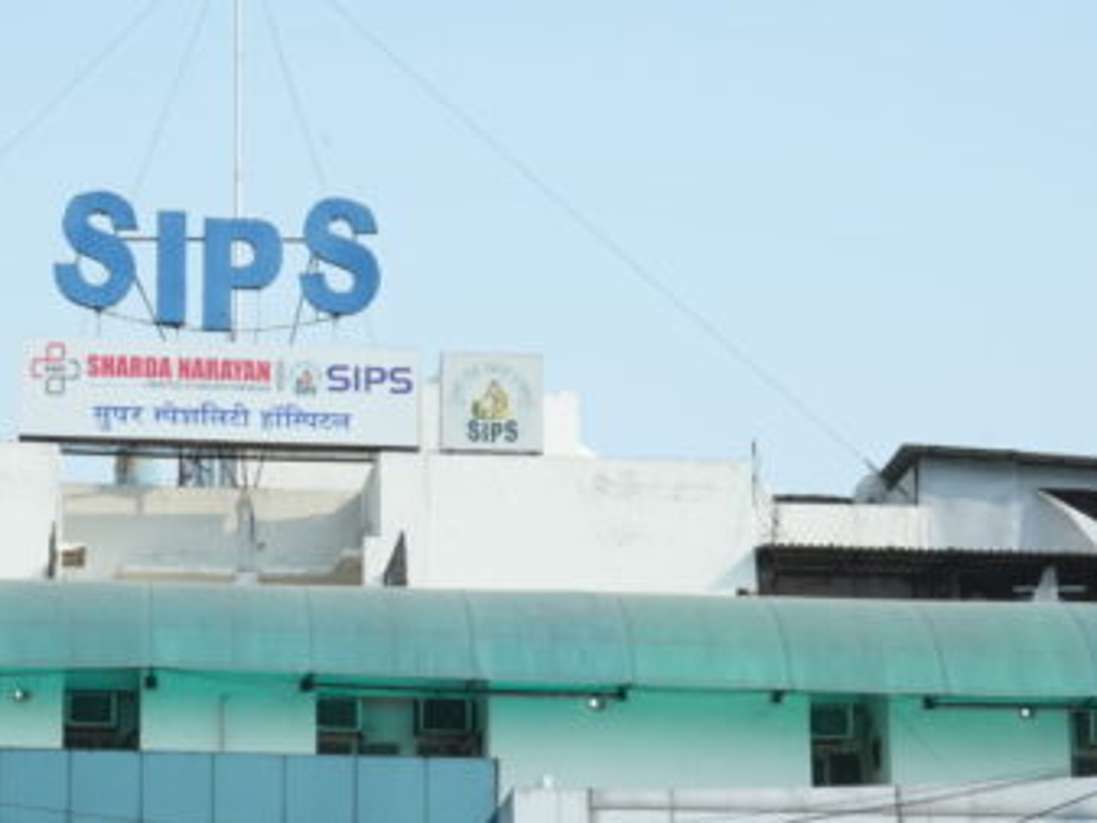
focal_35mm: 103
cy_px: 625
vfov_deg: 14.3
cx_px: 257
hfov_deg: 18.9
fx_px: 3265
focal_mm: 47
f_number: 16
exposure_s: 1/320
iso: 800
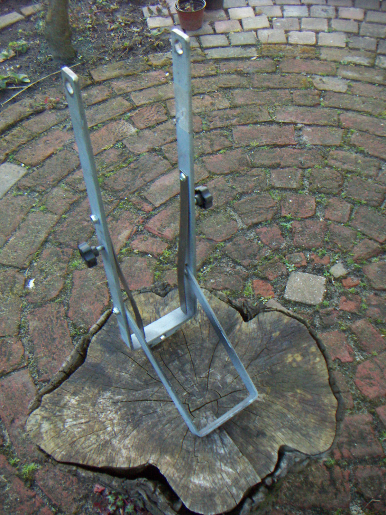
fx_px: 535
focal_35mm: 36
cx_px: 193
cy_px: 258
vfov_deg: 51.4
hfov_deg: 39.7
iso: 200
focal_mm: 4.7
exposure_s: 1/40
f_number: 2.8
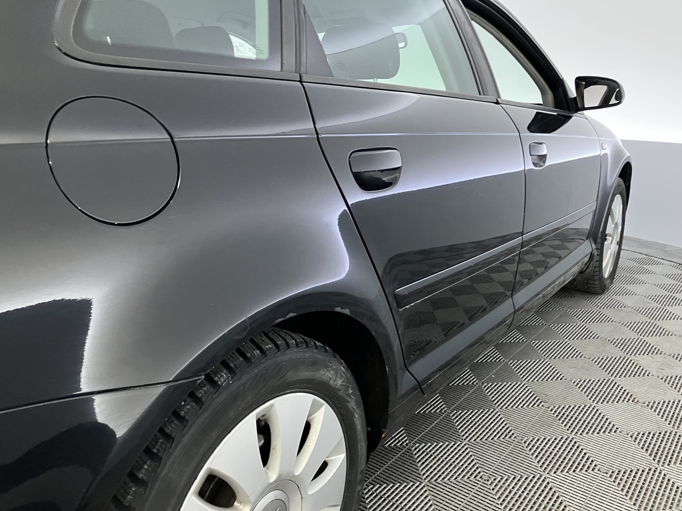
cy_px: 256
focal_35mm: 28
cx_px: 341
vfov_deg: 49.7
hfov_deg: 63.4
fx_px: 552
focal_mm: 3.99
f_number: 1.8
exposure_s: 1/30
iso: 400
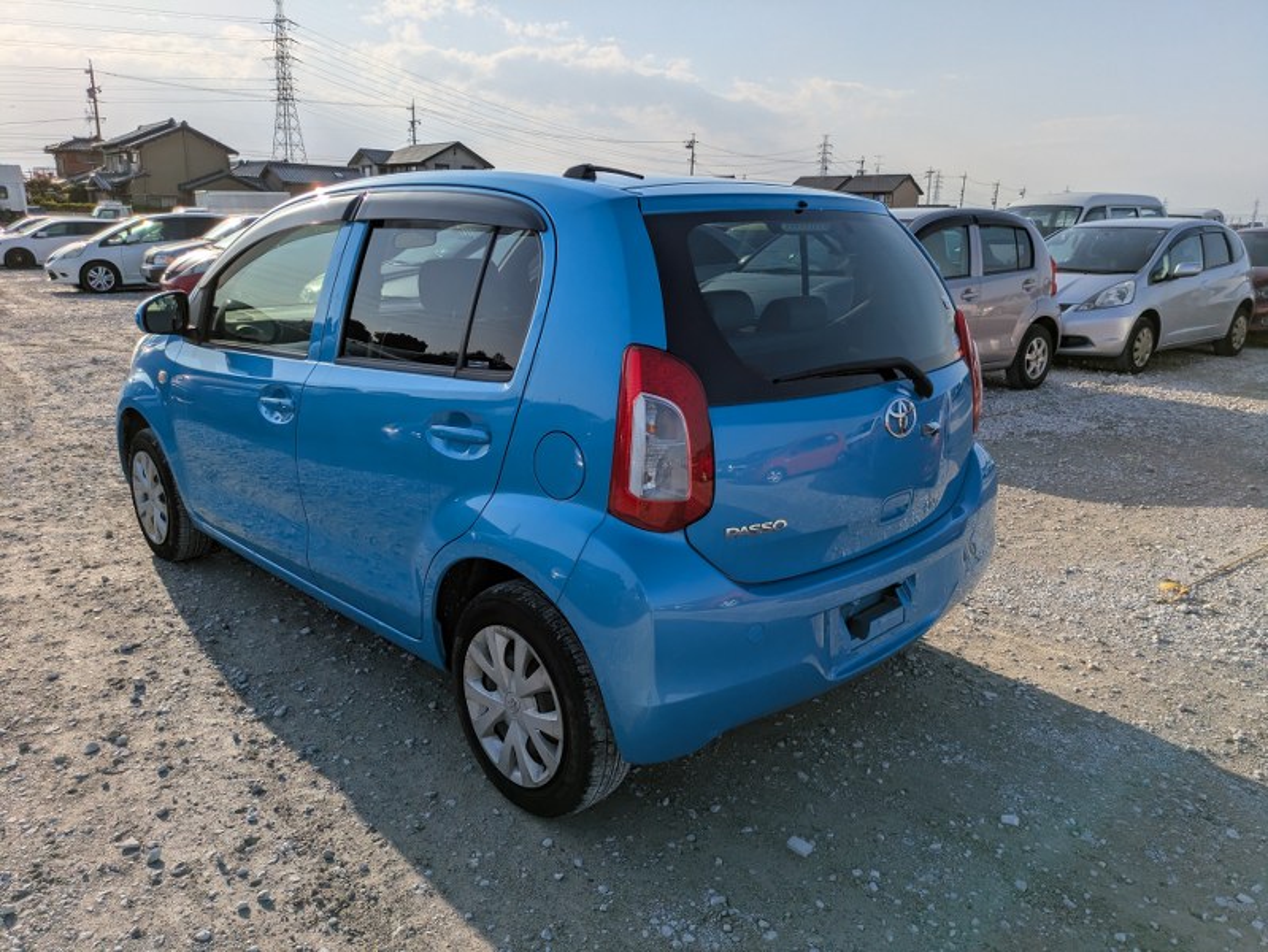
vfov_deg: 54.9
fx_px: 916
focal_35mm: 25
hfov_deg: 69.4
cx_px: 634
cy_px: 476
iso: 55
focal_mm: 5.43
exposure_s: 1/5076
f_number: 1.89
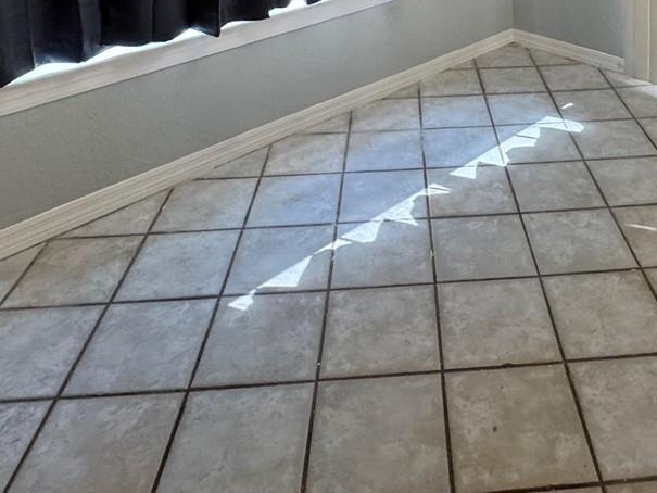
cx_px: 443
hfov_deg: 49.2
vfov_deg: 30.6
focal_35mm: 37
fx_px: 702
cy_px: -143
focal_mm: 2.22
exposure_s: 1/60
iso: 250
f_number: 2.2
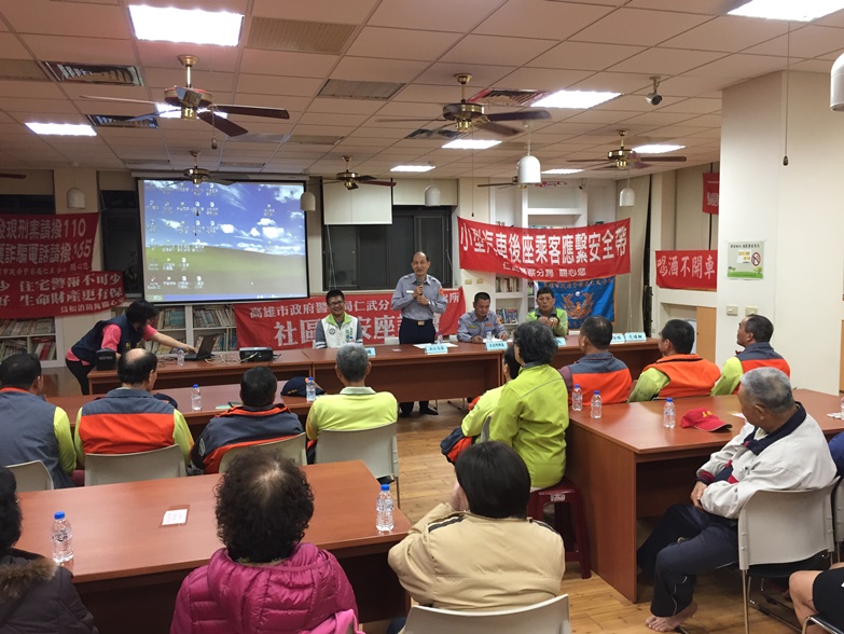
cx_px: 422
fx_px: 707
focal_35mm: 29
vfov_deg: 48.3
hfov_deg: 61.6
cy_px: 317
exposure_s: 1/30
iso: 80
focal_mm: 4.15
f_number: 2.2
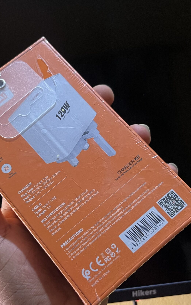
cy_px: 168
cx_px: 59
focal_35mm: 42
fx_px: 350
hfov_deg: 30.2
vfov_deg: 47.1
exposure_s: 1/33
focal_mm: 5.1
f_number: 1.6
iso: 400
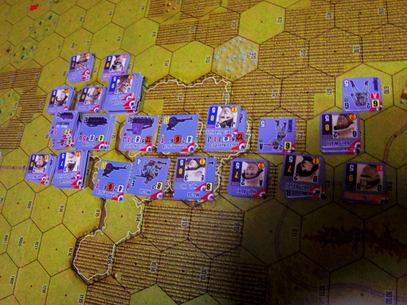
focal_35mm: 29
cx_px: 204
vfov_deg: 48.2
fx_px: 341
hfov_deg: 61.7
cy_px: 152
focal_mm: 6.4
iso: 800
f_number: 8
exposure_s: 1/15
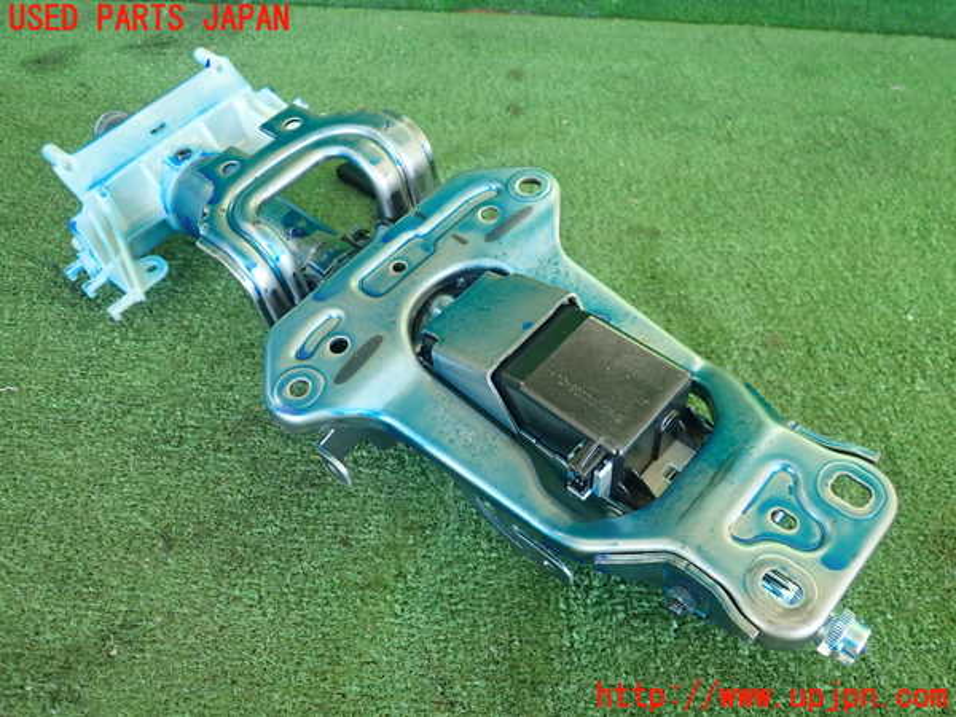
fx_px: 829
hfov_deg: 60.0
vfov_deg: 46.8
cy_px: 358
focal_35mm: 30
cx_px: 478
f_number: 2.3
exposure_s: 1/125
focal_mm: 5.5
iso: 500
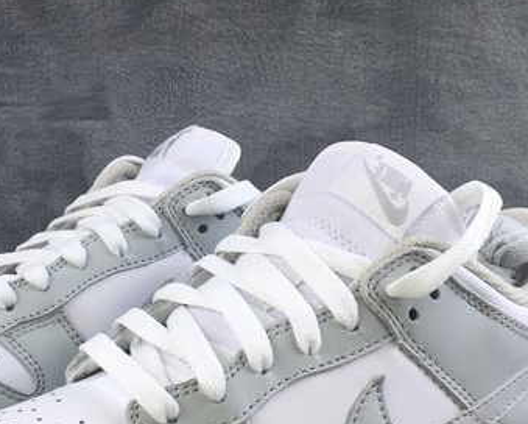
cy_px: 281
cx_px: 145
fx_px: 1173
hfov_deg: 25.1
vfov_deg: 20.4
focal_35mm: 75
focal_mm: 4.15
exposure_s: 1/50
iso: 25
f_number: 2.2
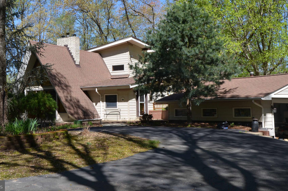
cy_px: 77
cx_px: 141
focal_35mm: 47
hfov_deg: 42.0
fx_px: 375
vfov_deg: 28.5
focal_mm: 26
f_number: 8
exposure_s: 1/250
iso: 160
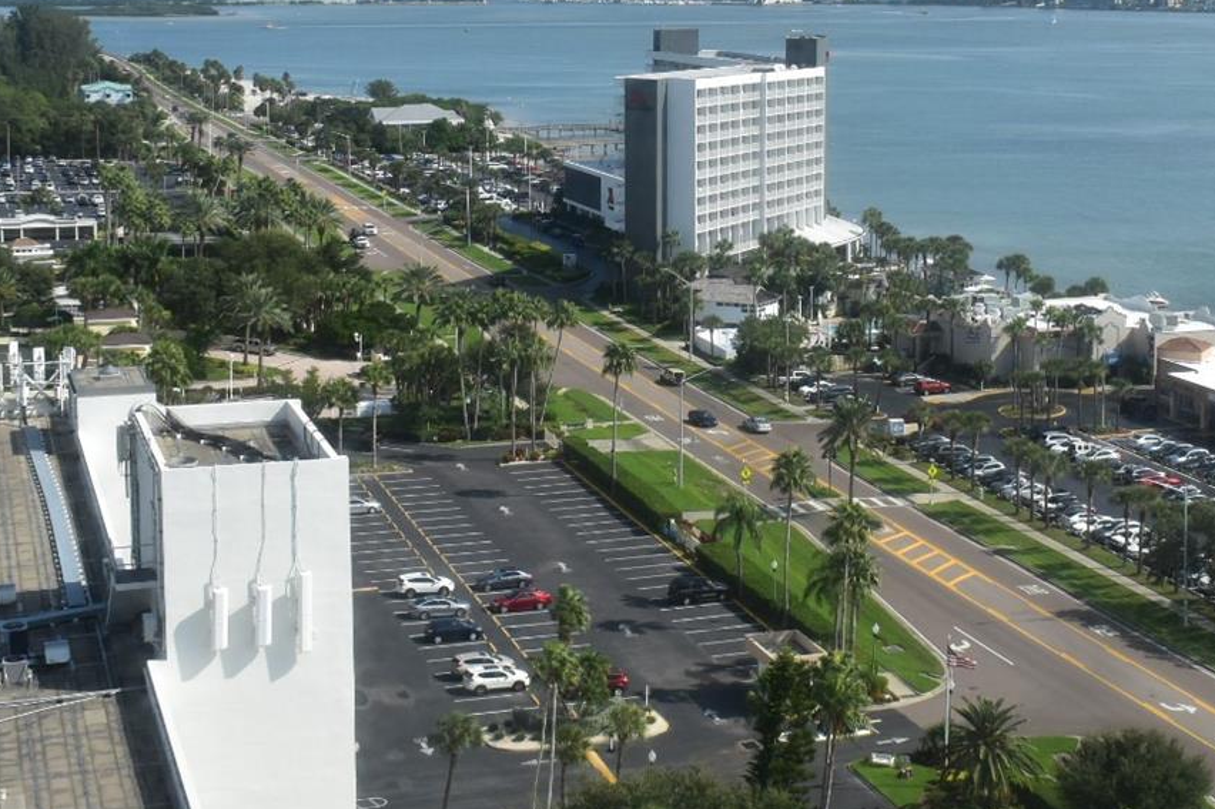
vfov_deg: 21.6
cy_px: 150
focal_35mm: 62
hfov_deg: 32.2
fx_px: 2091
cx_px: 769
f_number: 11
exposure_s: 1/500
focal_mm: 22
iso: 400
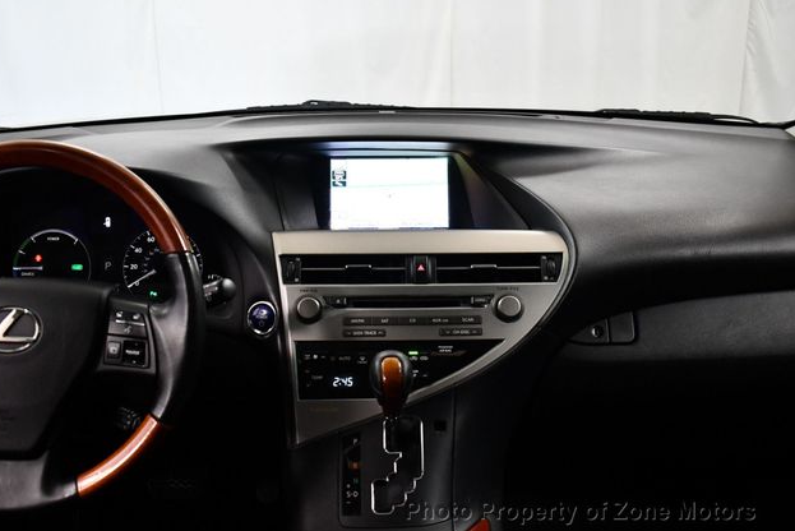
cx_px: 389
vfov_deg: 36.0
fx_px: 817
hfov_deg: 51.9
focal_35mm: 37
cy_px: 262
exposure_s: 1/125
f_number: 3.5
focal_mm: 18
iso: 2000
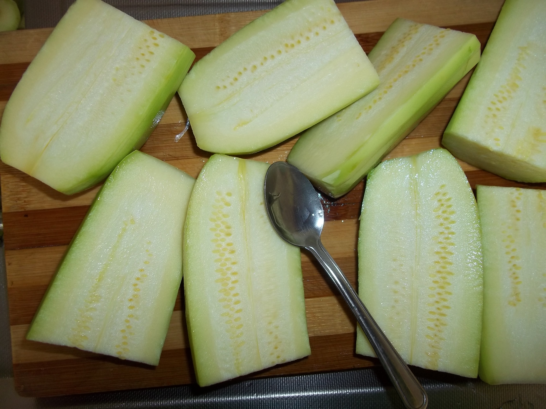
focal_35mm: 32
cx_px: 273
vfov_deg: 44.2
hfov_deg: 56.8
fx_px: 505
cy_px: 204
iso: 80
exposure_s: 1/30
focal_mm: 5.7
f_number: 2.9
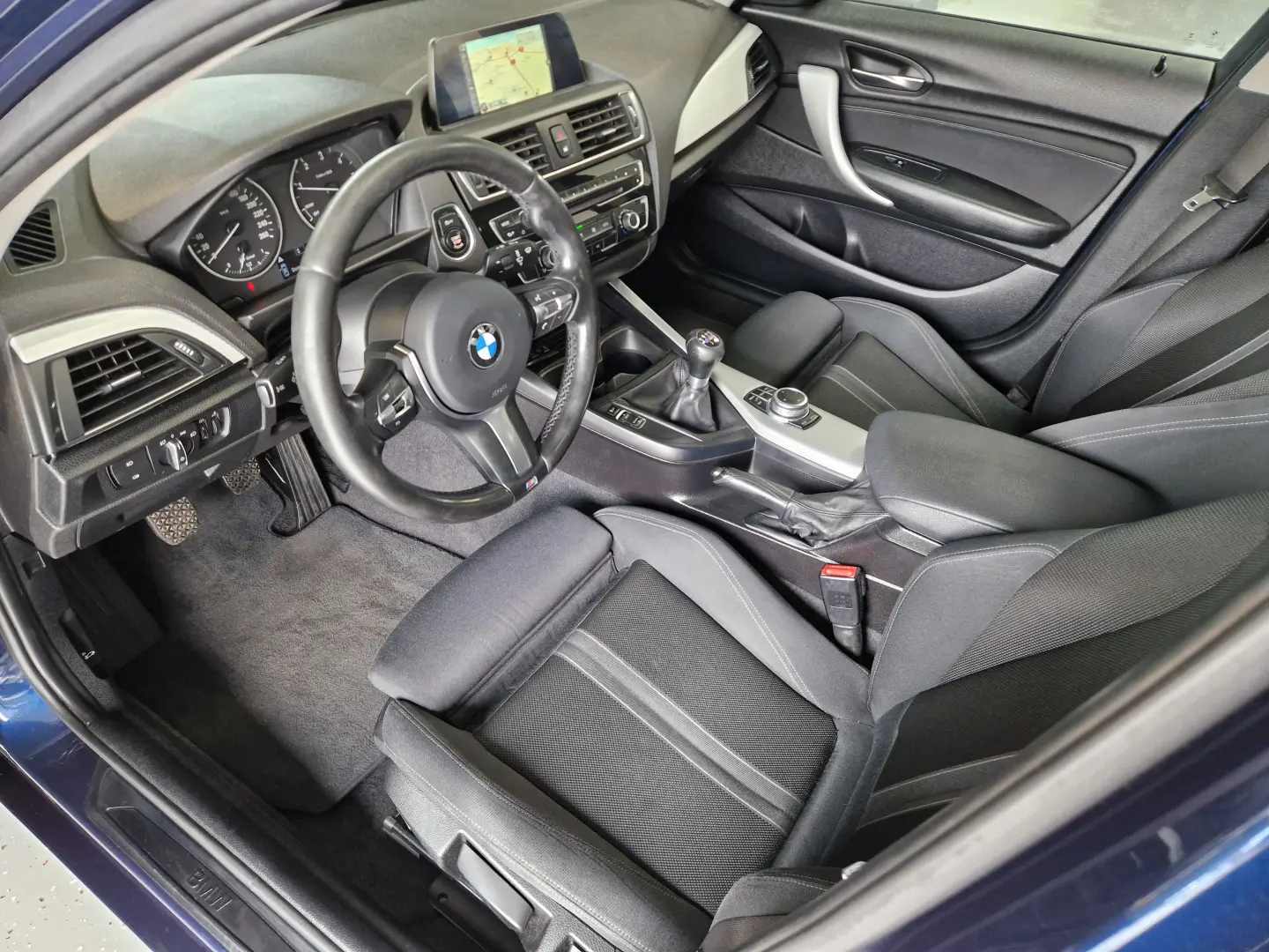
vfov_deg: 58.9
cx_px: 634
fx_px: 843
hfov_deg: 73.9
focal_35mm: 23
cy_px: 476
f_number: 1.8
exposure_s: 1/100
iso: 400
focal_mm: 5.4
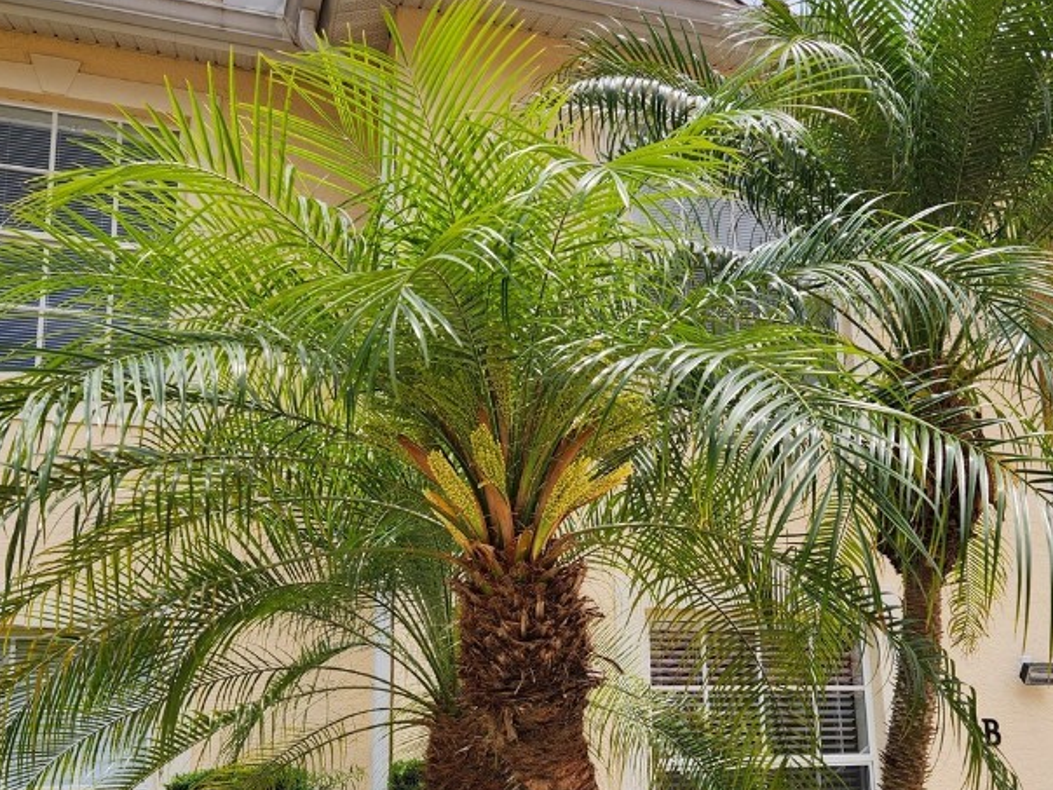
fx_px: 1186
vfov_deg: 36.4
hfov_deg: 47.4
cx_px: 664
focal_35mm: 39
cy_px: 535
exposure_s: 1/1445
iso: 20
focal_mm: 5.4
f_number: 1.8
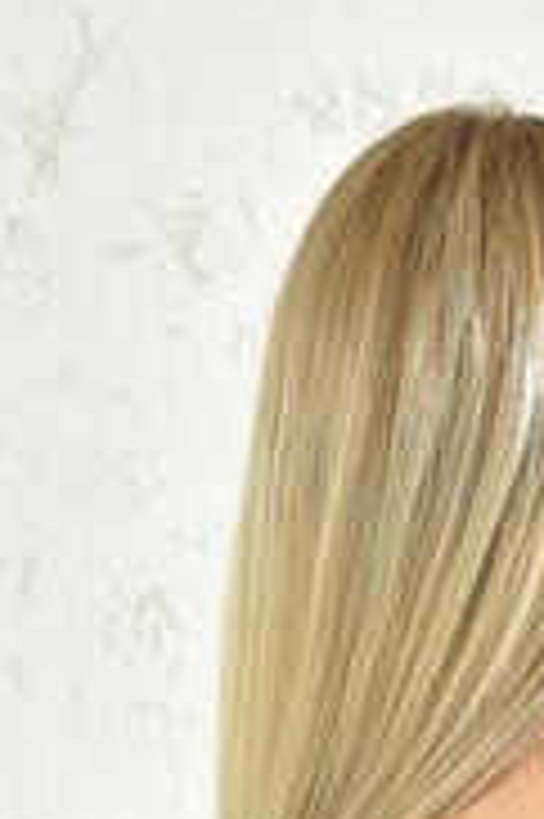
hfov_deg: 6.6
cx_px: 643
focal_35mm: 206
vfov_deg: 9.5
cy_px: 1490
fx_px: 4678
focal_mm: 50
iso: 100
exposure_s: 1/160
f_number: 7.1
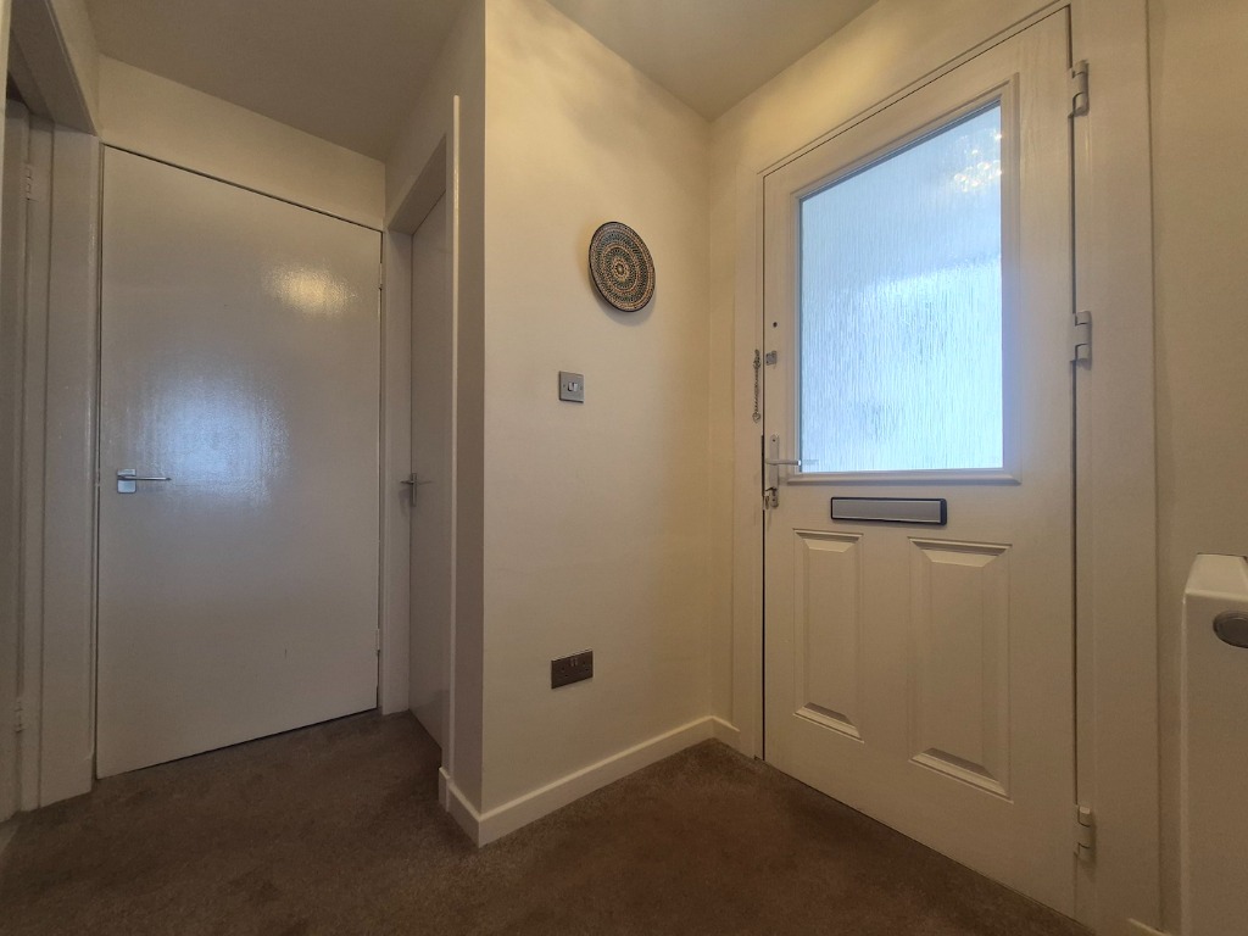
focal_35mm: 13
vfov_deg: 89.9
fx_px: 469
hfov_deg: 106.2
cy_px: 468
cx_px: 624
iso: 100
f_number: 2.2
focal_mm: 1.74
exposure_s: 1/50
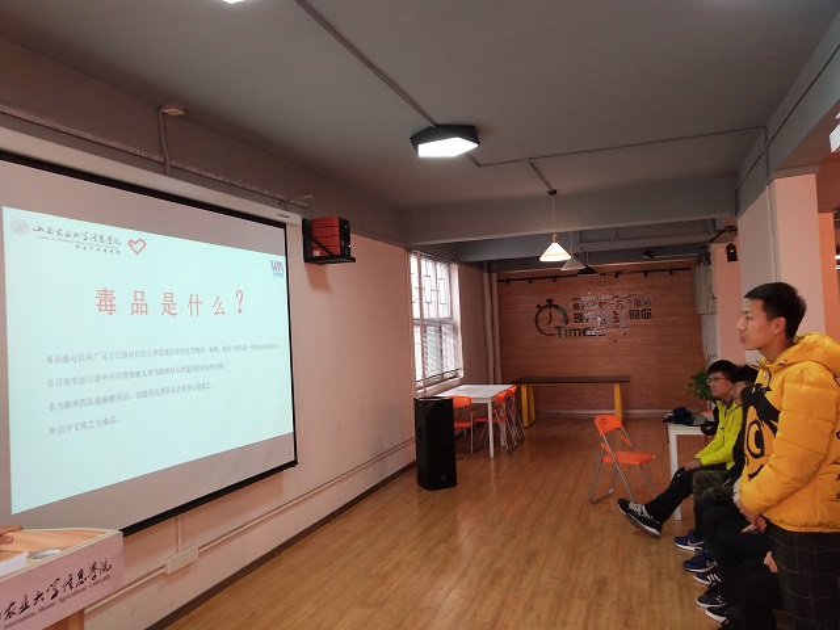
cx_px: 420
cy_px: 315
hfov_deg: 60.0
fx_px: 728
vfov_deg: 46.8
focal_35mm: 30
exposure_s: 1/50
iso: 221
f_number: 1.8
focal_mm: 3.95
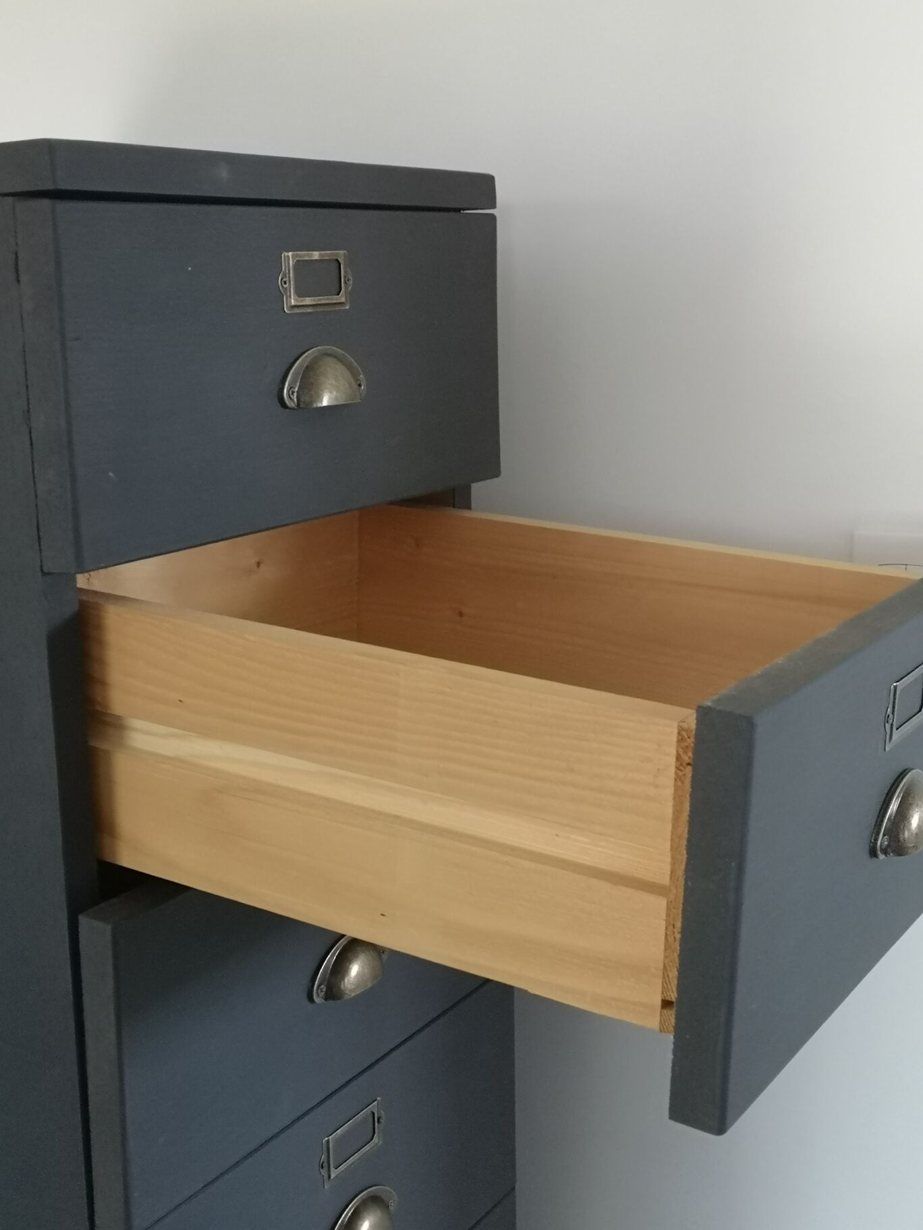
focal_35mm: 44
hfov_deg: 32.9
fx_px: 1564
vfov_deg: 42.9
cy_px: 615
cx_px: 462
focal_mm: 3.95
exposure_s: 1/25
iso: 400
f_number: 1.8
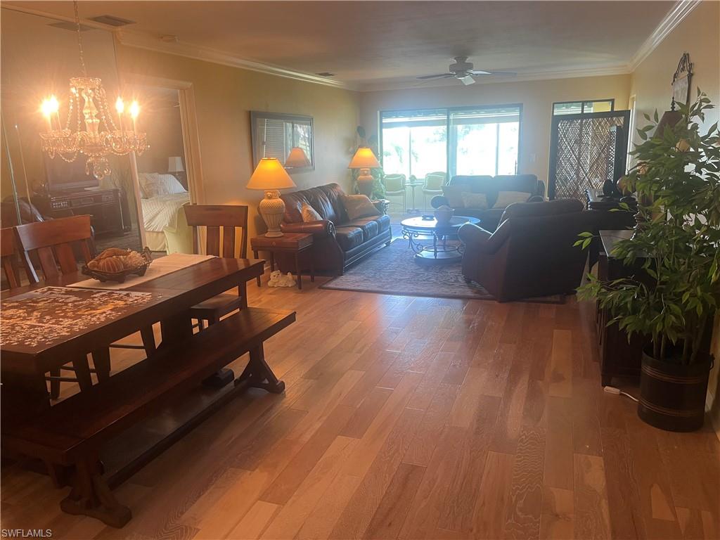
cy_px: 270
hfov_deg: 67.3
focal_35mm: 26
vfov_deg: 53.1
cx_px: 360
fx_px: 541
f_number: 1.6
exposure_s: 1/60
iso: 100
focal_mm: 5.1
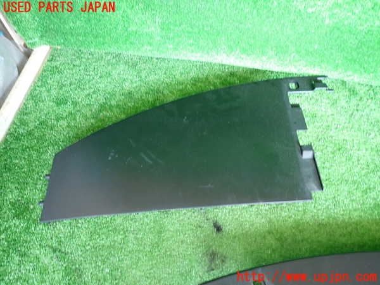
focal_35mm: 25
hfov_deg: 69.4
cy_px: 142
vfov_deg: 54.9
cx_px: 190
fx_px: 274
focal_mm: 4.5
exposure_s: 1/30
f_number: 2
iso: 250
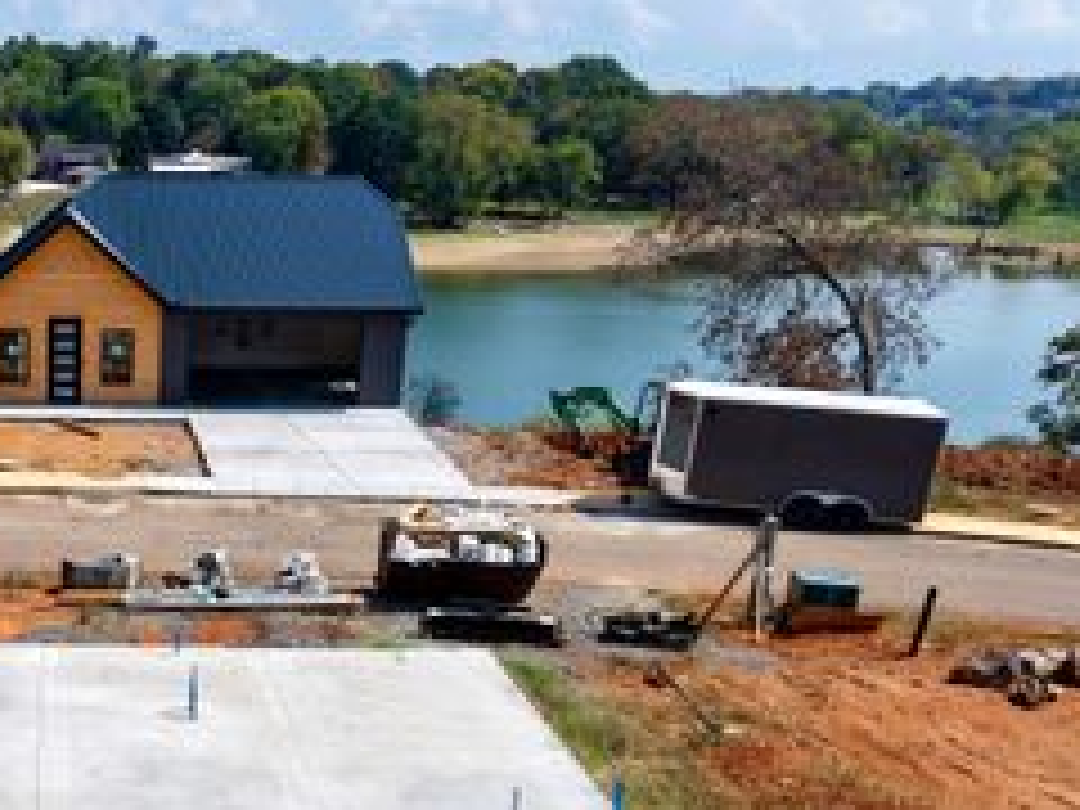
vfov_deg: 28.5
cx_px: 45
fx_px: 1560
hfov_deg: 35.2
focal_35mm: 50
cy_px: 655
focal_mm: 8.67
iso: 120
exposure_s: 1/3200
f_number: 1.8
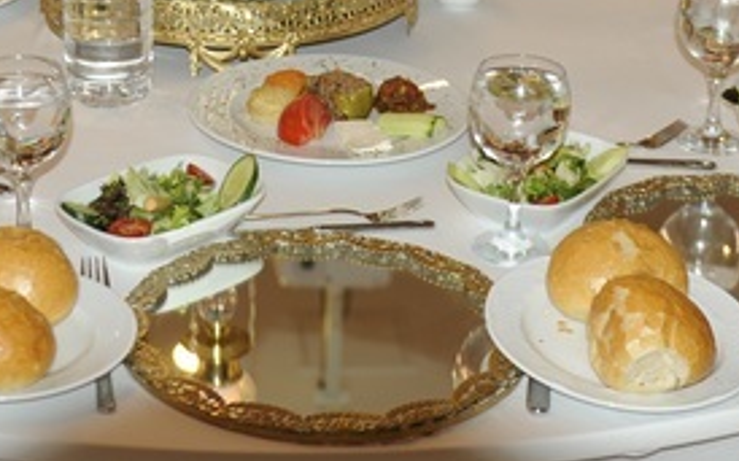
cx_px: 262
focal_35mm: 104
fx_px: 2094
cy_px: -35
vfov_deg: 12.4
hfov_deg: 20.0
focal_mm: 35
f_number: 2.8
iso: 200
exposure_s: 1/60
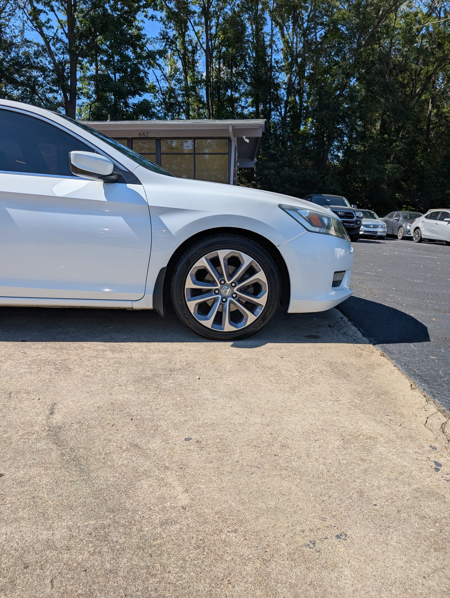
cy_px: 299
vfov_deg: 71.5
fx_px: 415
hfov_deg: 56.9
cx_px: 225
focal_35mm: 24
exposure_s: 1/1418
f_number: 1.68
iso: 20
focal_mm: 6.9
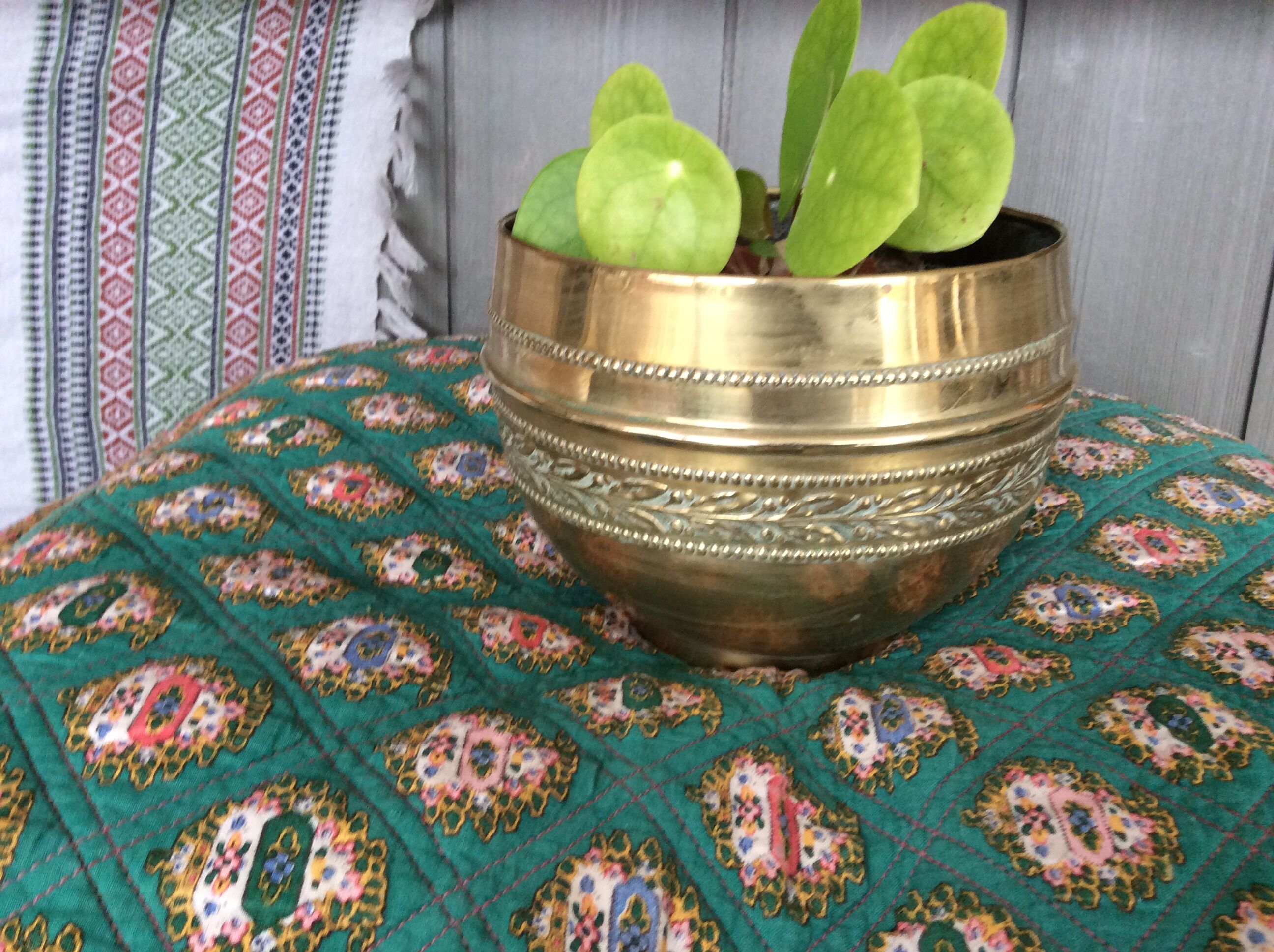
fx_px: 1176
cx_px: 637
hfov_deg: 56.9
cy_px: 476
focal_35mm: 32
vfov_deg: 44.1
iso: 100
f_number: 2.4
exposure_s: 1/25
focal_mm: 3.3
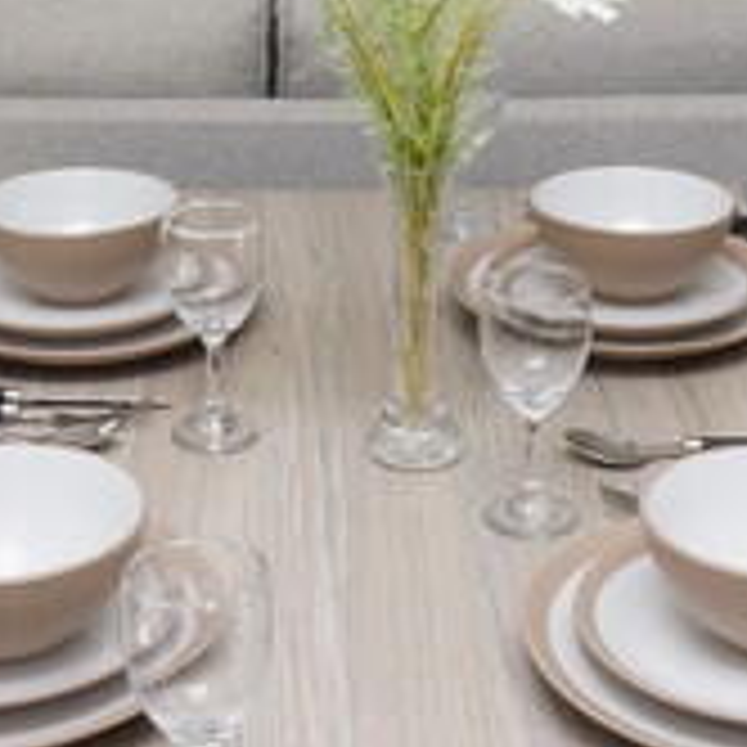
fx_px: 2051
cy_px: -160
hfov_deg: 20.6
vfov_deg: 19.4
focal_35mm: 84
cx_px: 387
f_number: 18
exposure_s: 1/60
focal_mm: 16
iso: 1000
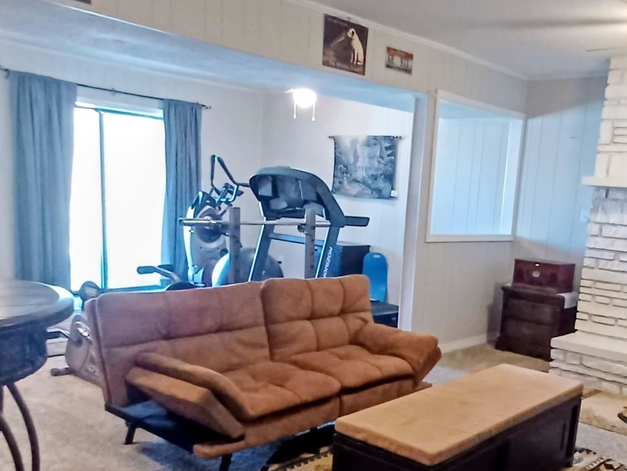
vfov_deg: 49.6
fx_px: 507
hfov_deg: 62.8
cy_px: 268
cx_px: 381
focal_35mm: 28
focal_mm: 1.42
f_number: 2.2
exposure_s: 1/24
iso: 320
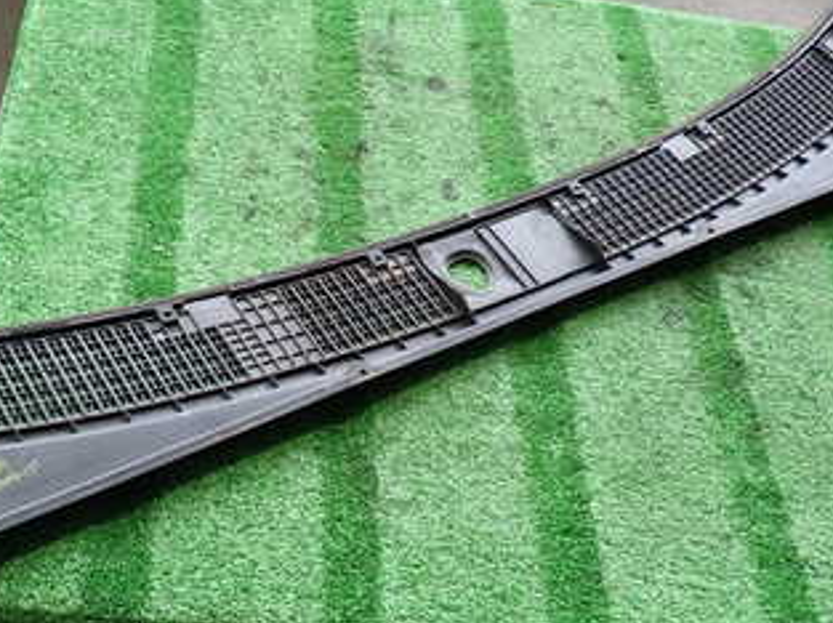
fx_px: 1154
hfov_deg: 39.3
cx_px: 290
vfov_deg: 30.2
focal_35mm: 48
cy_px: 330
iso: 200
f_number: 2
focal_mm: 4.5
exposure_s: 1/40
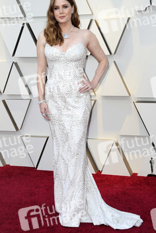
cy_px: 116
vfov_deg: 28.8
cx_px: 72
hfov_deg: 19.5
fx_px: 455
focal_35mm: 70
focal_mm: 62
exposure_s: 1/250
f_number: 8
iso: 800
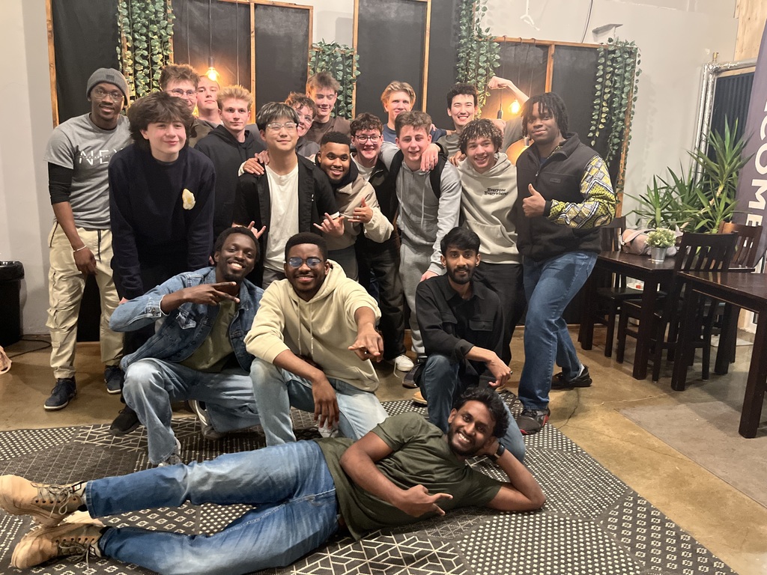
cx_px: 384
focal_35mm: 26
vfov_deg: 53.1
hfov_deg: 67.3
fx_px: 576
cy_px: 288
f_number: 1.6
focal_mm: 5.1
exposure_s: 1/25
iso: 500
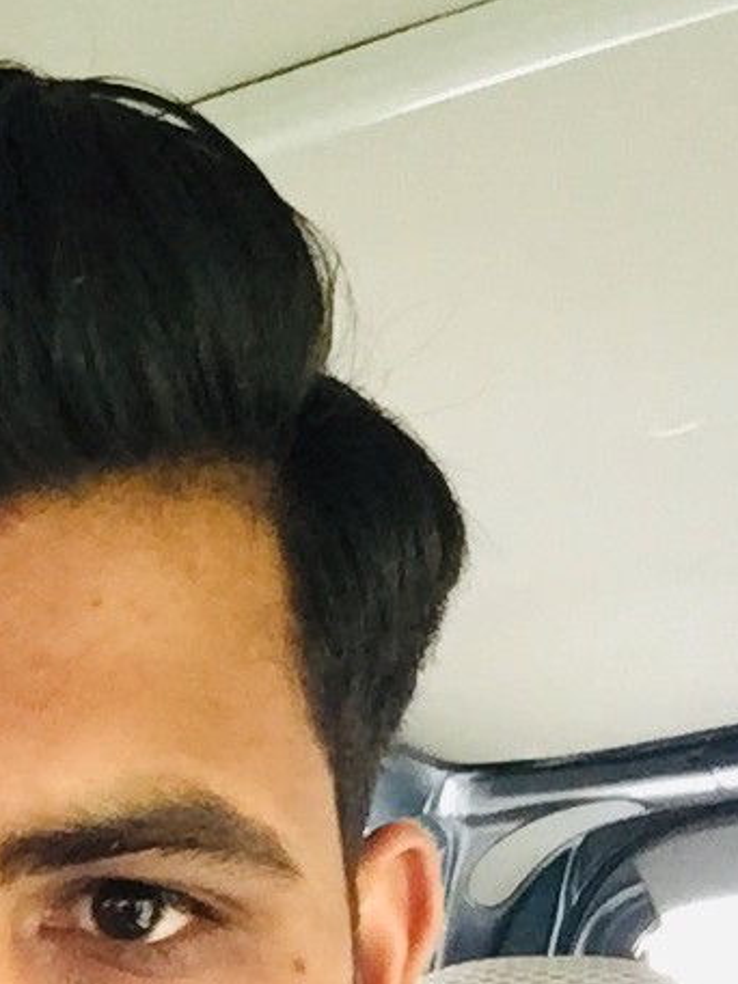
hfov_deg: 16.4
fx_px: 2473
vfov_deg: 21.6
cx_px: -108
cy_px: 1001
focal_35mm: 87
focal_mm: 2.65
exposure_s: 1/17
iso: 250
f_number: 2.2
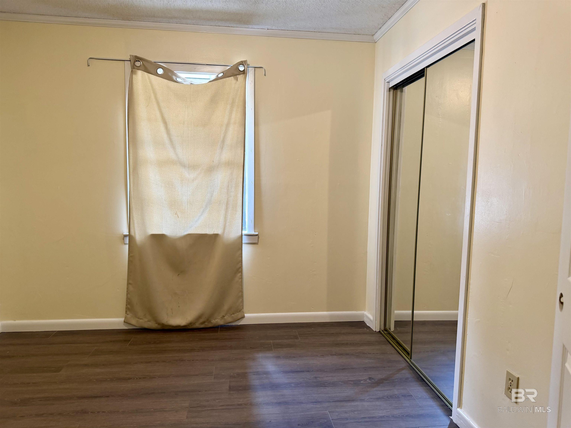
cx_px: 286
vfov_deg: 56.8
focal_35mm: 24
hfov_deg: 71.6
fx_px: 396
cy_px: 214
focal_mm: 6.76
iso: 160
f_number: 1.78
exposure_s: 1/60
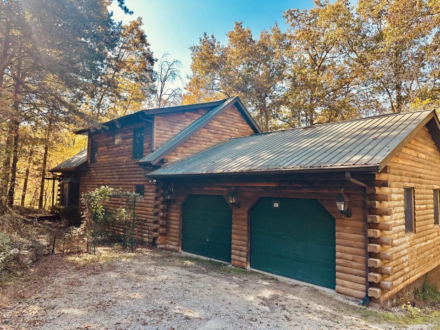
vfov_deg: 56.8
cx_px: 220
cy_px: 165
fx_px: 305
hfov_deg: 71.6
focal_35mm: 24
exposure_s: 1/597
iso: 80
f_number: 1.78
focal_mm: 6.86
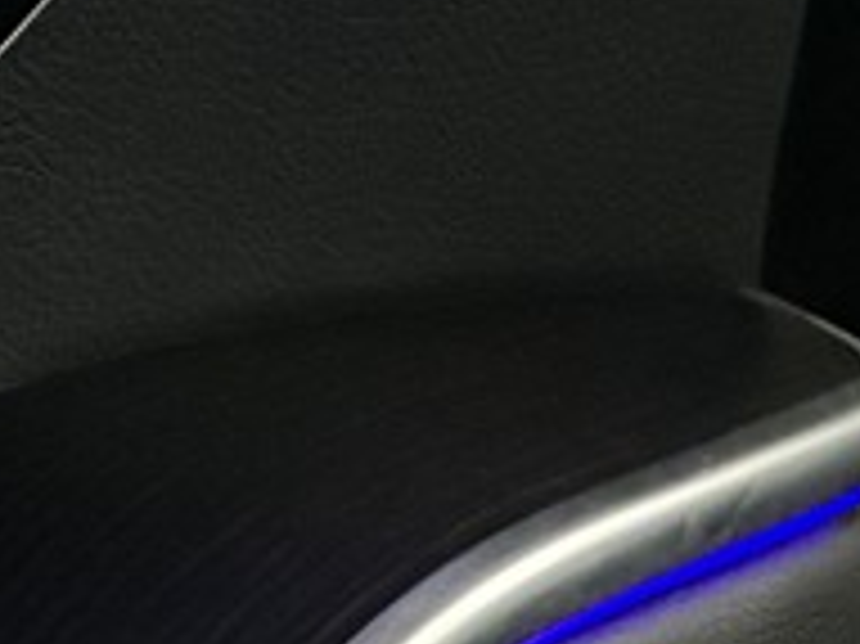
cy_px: 847
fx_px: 8020
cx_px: -702
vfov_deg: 4.6
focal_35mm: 323
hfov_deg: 6.0
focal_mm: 9
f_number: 2.8
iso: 1600
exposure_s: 1/25
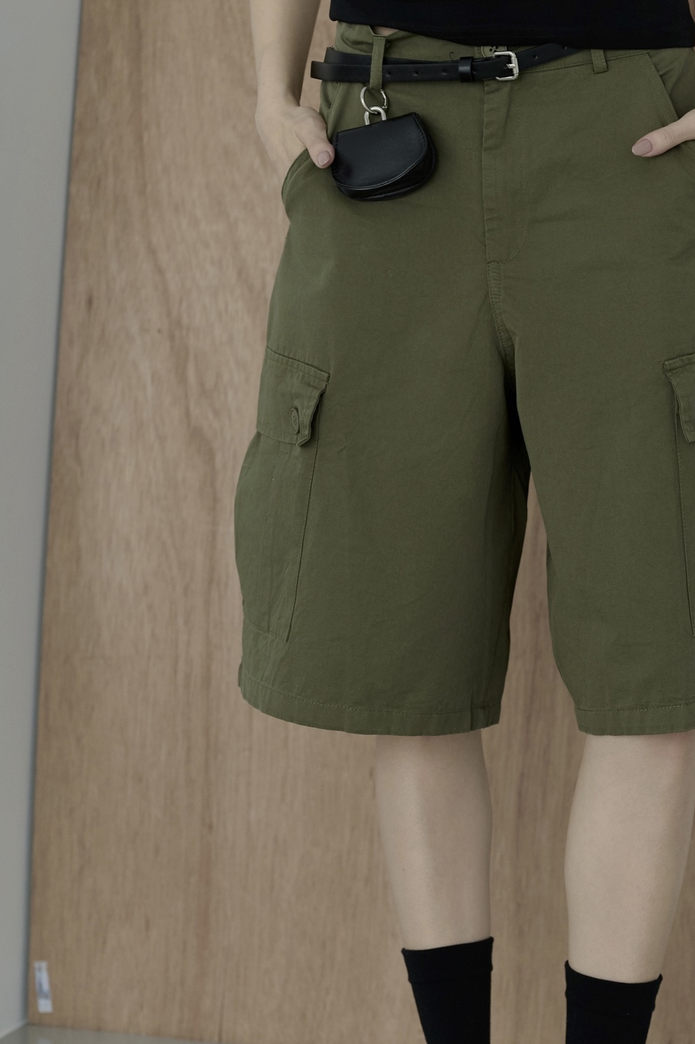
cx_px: 499
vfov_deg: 24.5
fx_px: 2407
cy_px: 466
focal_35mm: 83
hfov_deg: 16.4
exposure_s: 1/125
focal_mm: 50
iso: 800
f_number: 3.5
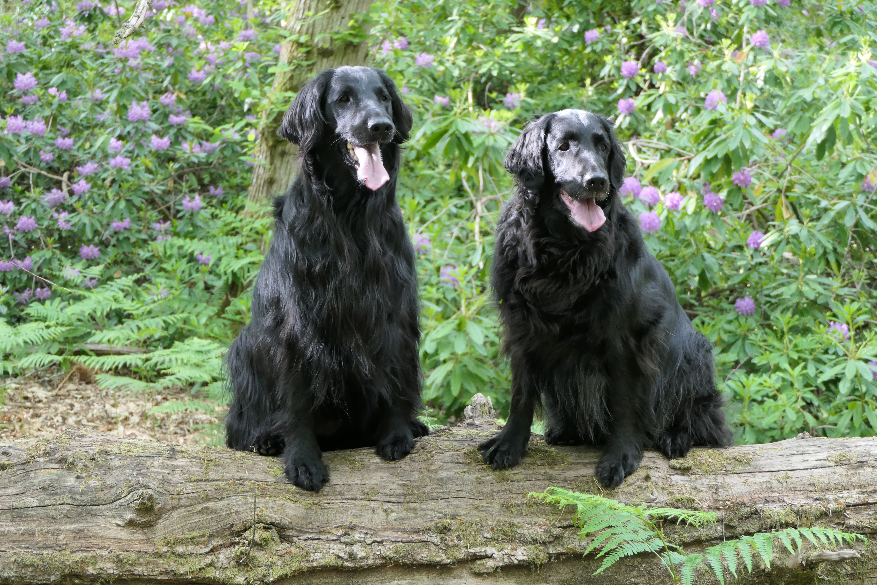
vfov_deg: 17.3
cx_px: 438
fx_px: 1924
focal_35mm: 79
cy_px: 292
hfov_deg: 25.7
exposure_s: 1/80
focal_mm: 28.9
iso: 800
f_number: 4
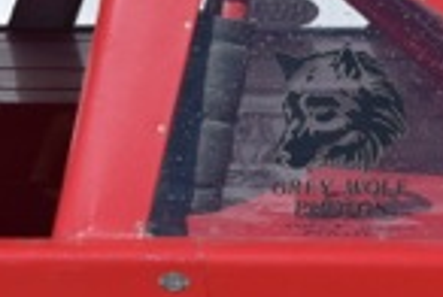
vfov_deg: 6.8
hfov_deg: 10.0
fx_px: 2505
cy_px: 326
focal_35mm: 203
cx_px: -33
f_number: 11
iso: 200
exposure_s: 1/500
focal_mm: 31
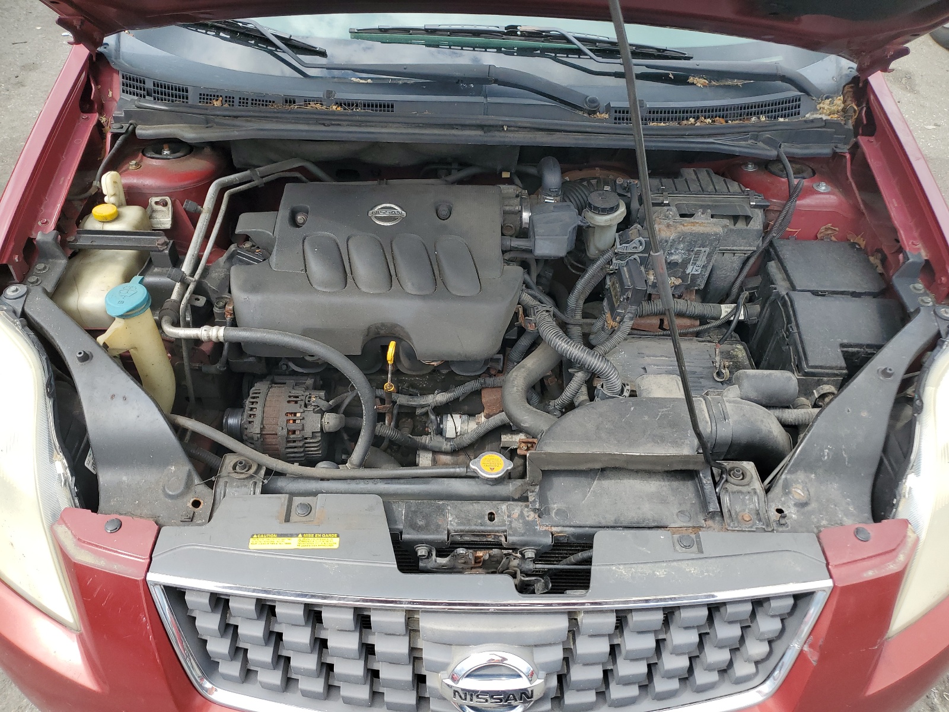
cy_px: 356
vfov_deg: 53.1
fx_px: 713
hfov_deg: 67.3
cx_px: 474
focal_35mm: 26
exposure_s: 1/769
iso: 50
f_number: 1.5
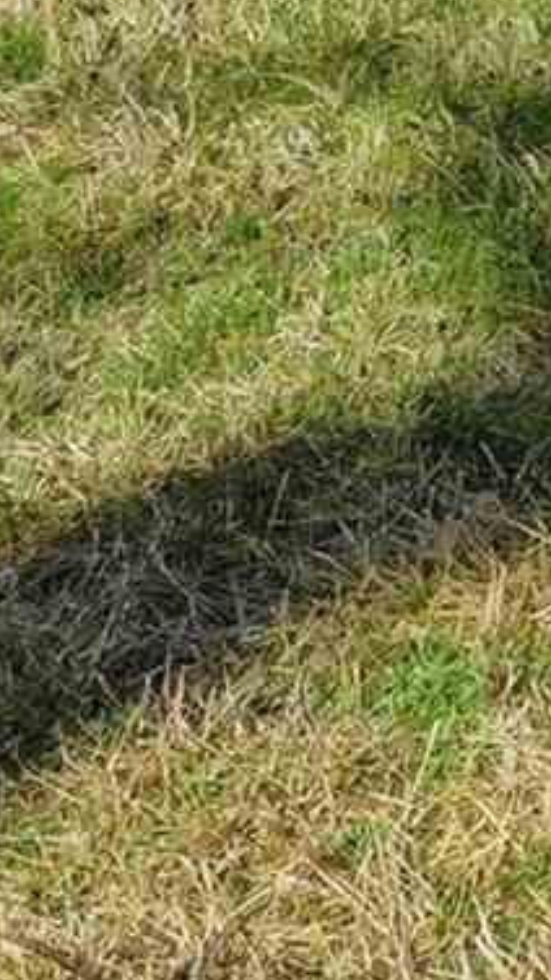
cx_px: 1671
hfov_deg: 8.2
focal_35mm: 125
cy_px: -1560
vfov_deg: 12.4
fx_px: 3247
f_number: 9
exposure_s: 1/1600
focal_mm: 10
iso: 250
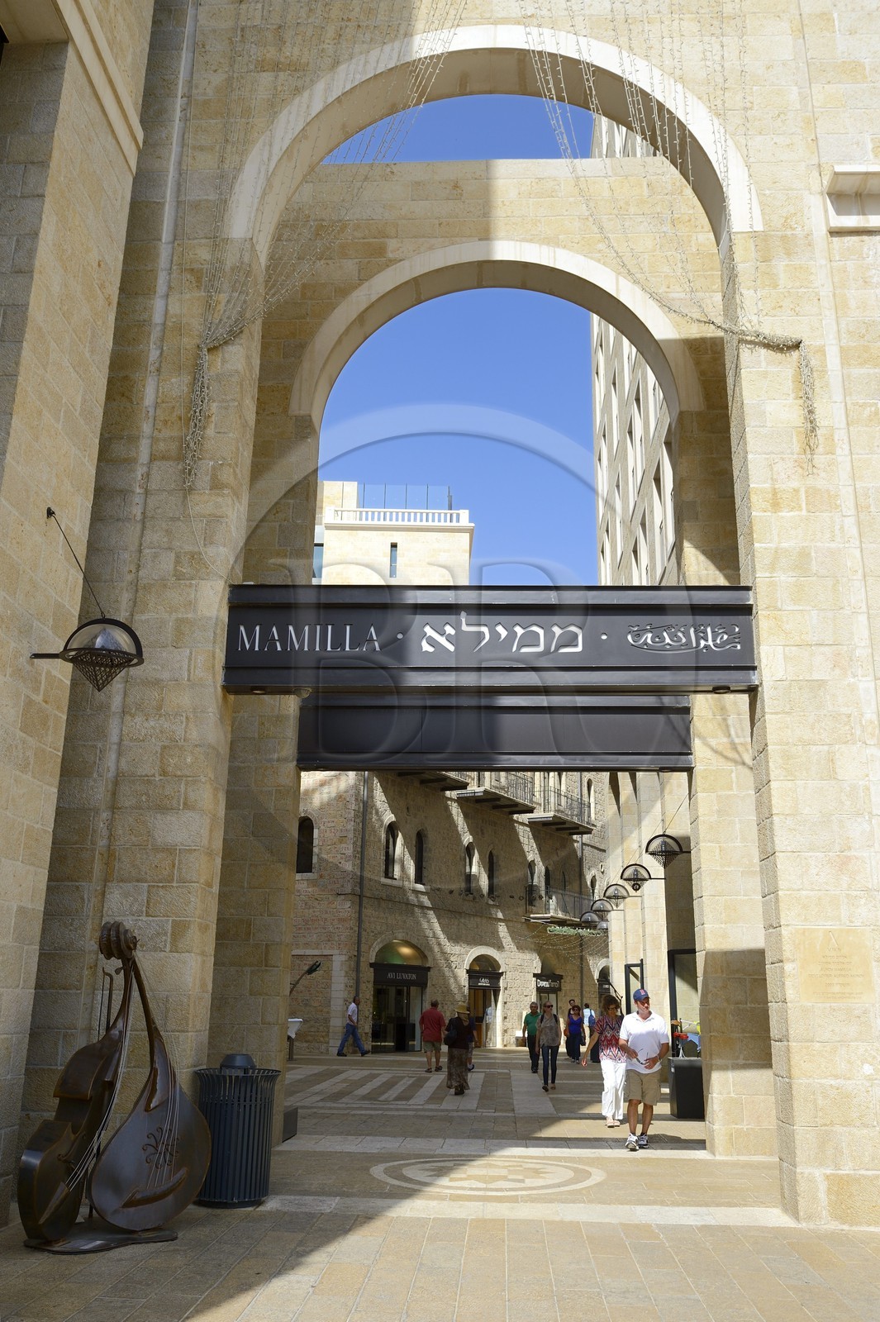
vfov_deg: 60.3
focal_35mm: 31
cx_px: 440
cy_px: 661
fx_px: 1138
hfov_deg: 42.3
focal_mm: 31
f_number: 7.1
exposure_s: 1/500
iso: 200
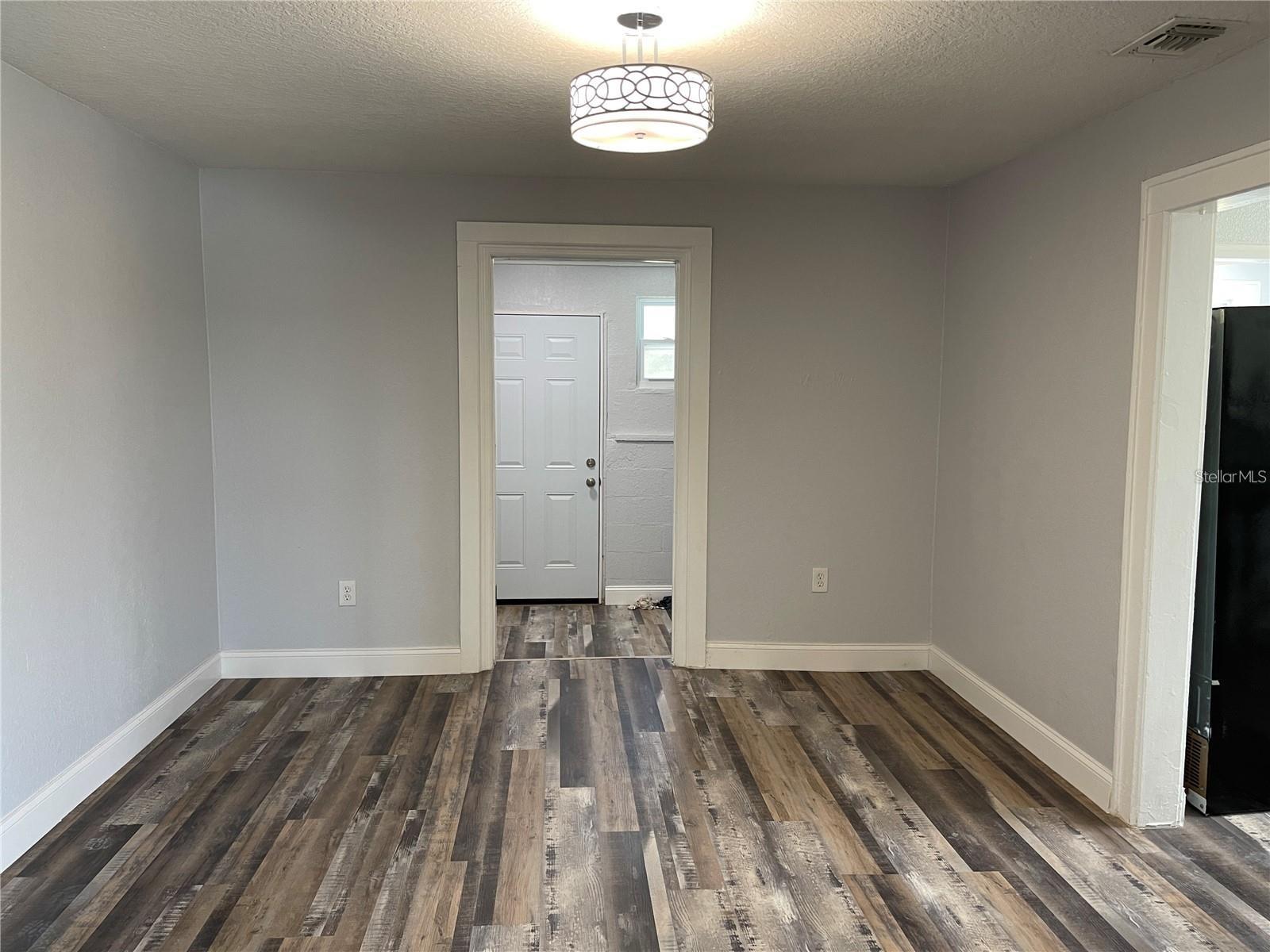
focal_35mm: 26
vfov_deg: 53.1
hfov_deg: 67.3
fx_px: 954
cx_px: 635
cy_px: 476
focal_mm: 5.1
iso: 100
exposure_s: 1/60
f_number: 1.6
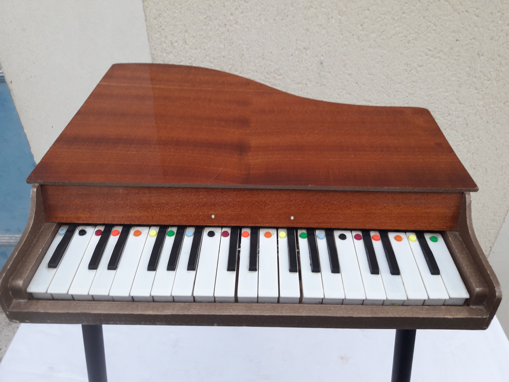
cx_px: 254
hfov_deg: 63.4
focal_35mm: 28
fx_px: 412
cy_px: 191
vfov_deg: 49.7
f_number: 1.9
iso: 40
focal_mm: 3.7
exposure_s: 1/33
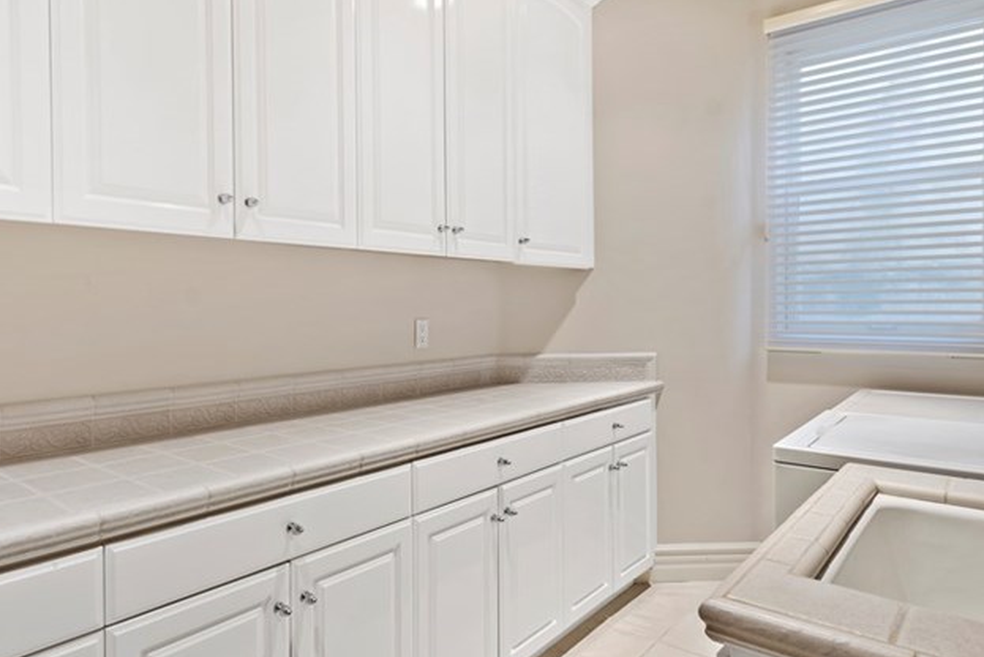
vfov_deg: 55.2
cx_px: 404
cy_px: 329
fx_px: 629
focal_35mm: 23
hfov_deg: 75.4
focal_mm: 14
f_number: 7.1
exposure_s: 1/1.67
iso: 200
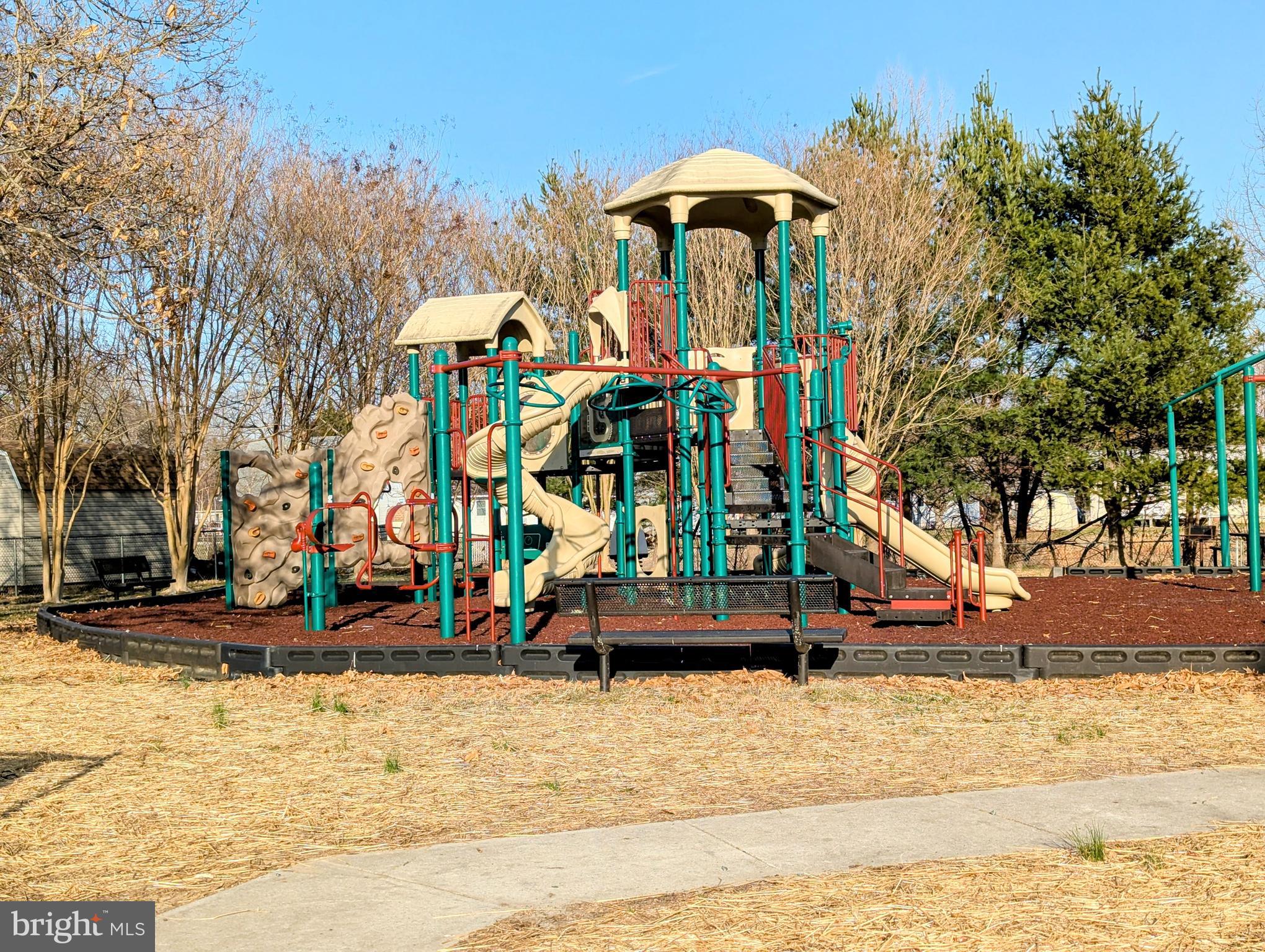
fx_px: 1757
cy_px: 476
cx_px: 632
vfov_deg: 30.3
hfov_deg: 39.6
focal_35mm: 48
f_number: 1.85
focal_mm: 6.81
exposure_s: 1/2000
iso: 41
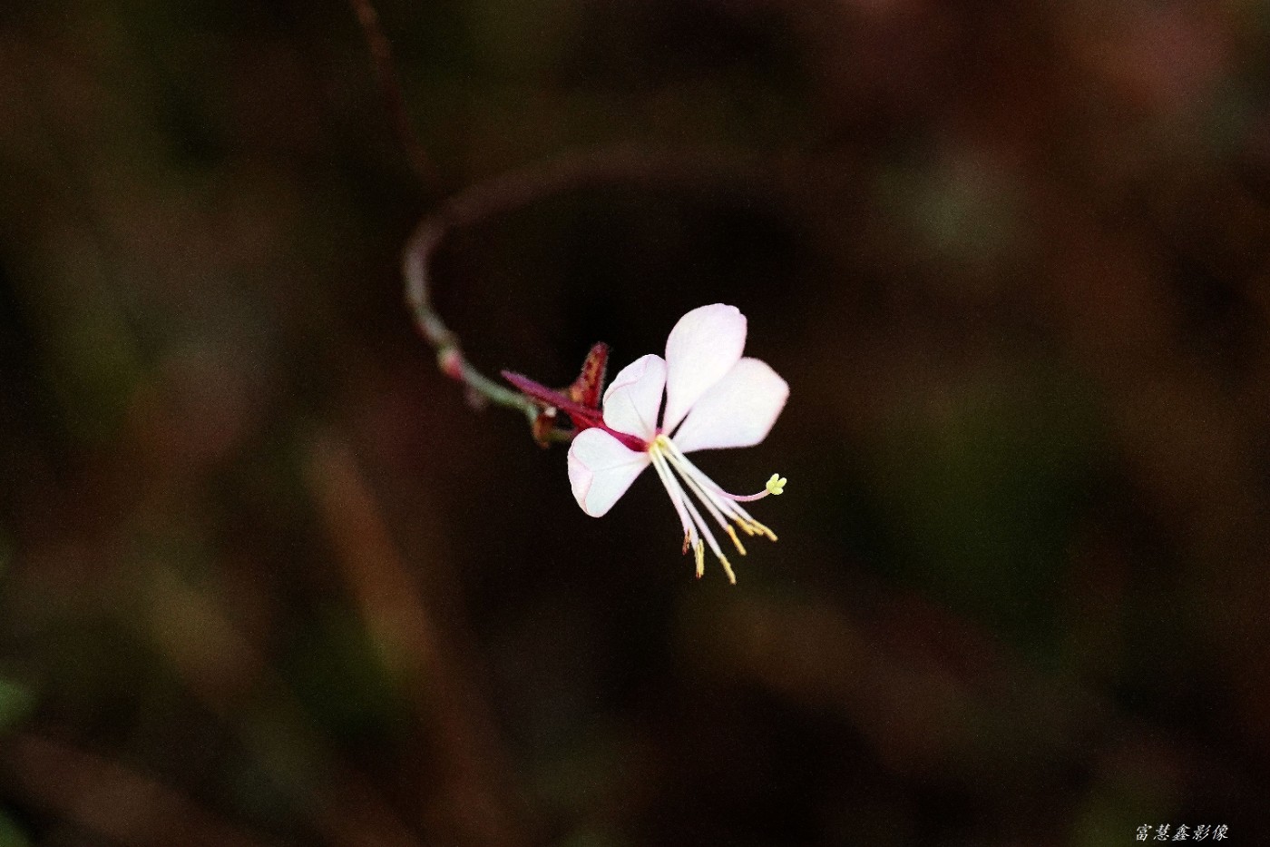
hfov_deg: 10.3
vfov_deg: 6.9
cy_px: 424
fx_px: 7054
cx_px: 635
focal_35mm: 200
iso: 400
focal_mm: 200
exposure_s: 1/500
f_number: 5.6
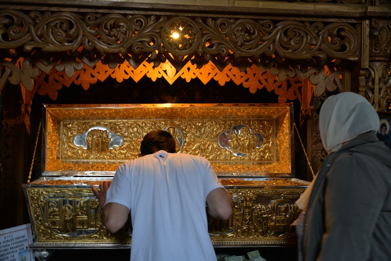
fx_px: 435
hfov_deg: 48.4
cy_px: 130
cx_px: 196
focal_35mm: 40
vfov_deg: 33.4
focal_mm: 40
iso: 640
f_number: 4
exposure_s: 1/40
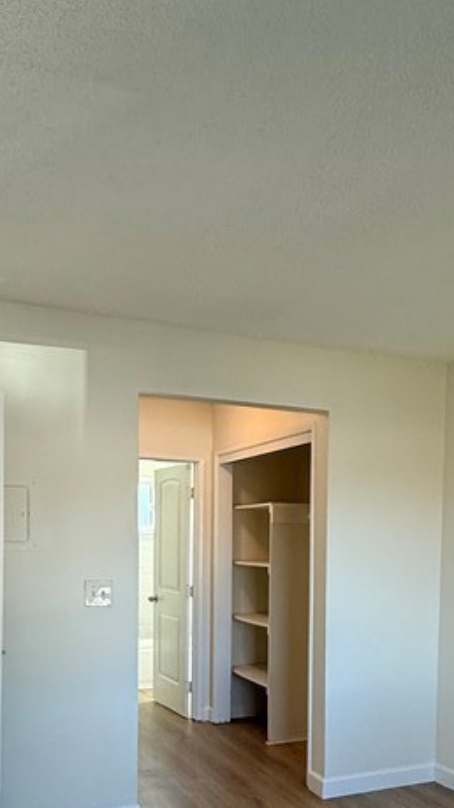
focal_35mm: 34
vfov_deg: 55.5
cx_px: 262
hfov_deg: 34.6
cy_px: 599
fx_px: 728
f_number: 2.2
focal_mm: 2.22
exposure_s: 1/99
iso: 160
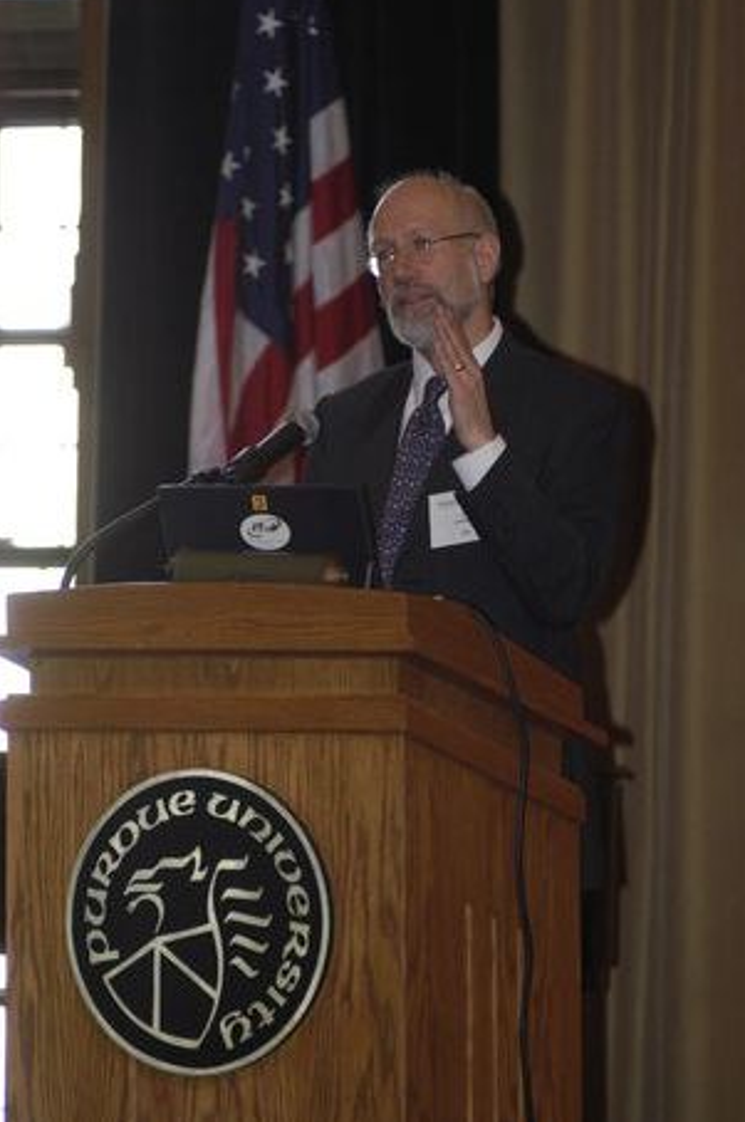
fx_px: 10298
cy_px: 547
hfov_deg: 4.1
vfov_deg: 6.2
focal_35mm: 331
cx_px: 408
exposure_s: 1/160
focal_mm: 200
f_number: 4
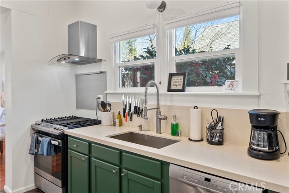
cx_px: 144
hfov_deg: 71.5
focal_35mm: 25
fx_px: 201
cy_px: 96
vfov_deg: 51.3
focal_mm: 25
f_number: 5.6
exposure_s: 1/6
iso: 250
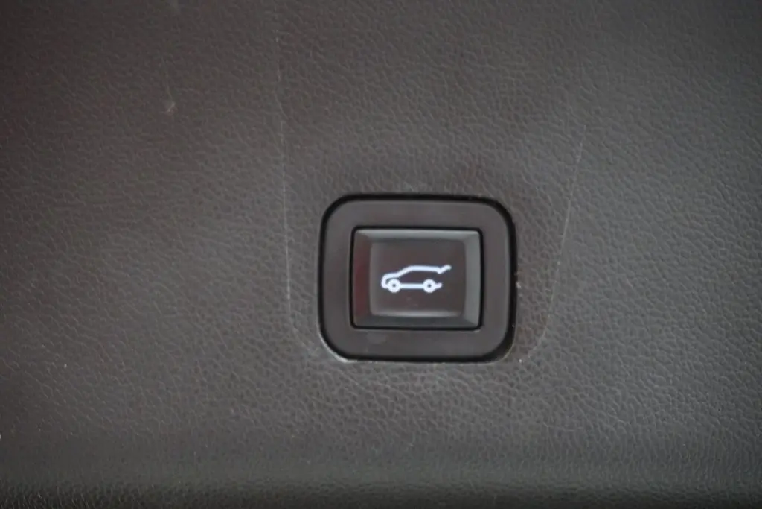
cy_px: 254
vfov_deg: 18.9
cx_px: 381
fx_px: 1524
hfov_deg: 28.1
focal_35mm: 72
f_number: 5.6
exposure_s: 1/20
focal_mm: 48
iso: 6400
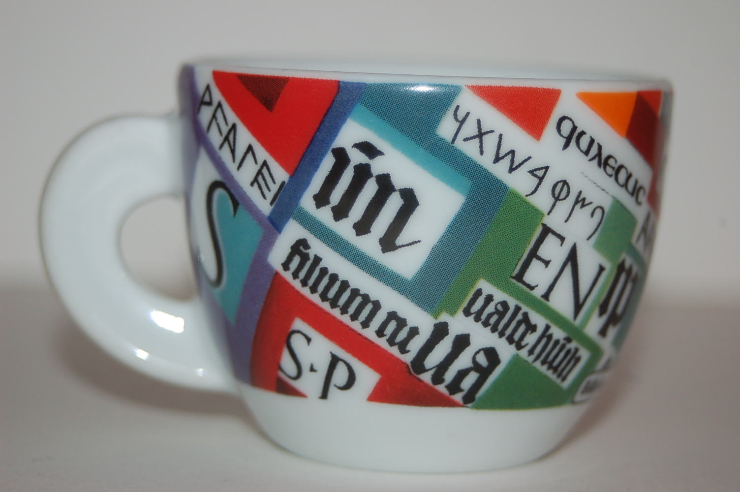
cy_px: 246
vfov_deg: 11.4
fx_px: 2464
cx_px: 370
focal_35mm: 120
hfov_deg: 17.1
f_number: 5.6
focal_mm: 80
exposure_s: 1/60
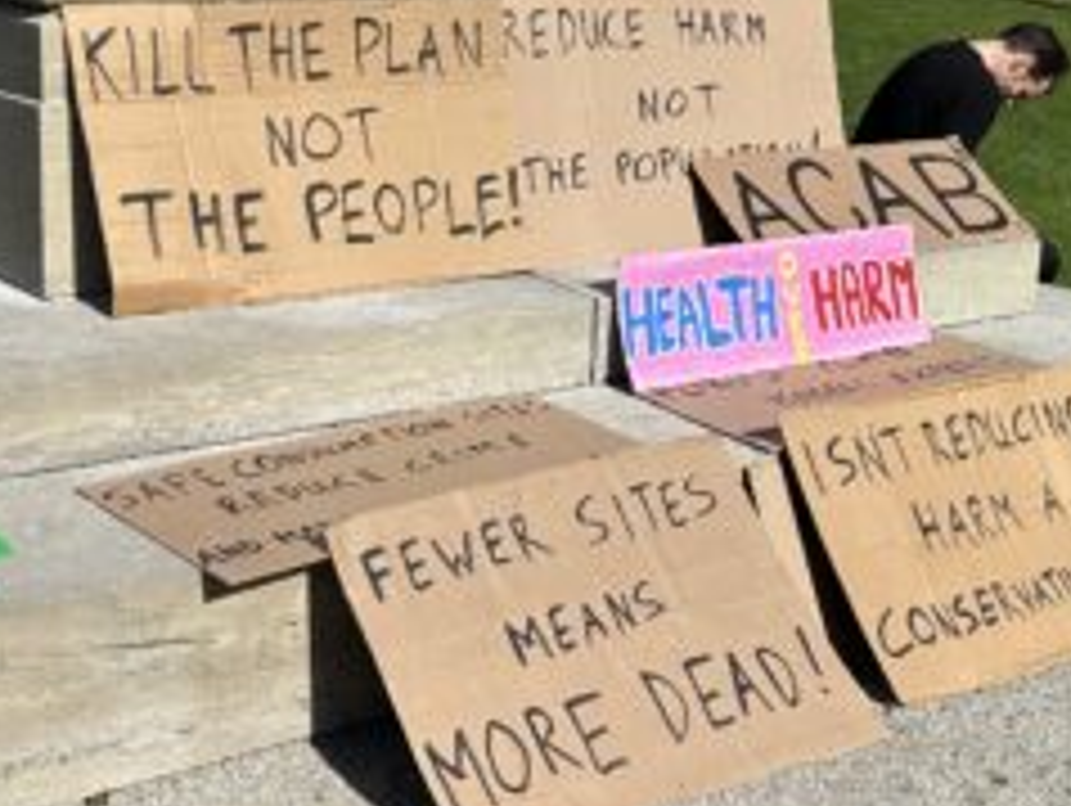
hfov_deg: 31.6
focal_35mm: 61
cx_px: 511
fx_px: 1889
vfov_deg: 24.0
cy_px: 322
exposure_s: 1/6579
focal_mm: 5.7
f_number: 1.5
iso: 50
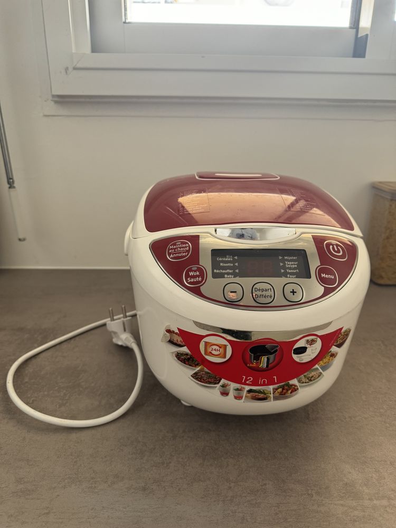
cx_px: 198
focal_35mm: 24
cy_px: 264
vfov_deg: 71.6
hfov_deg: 56.8
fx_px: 366
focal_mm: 6.76
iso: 200
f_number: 1.78
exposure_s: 1/104
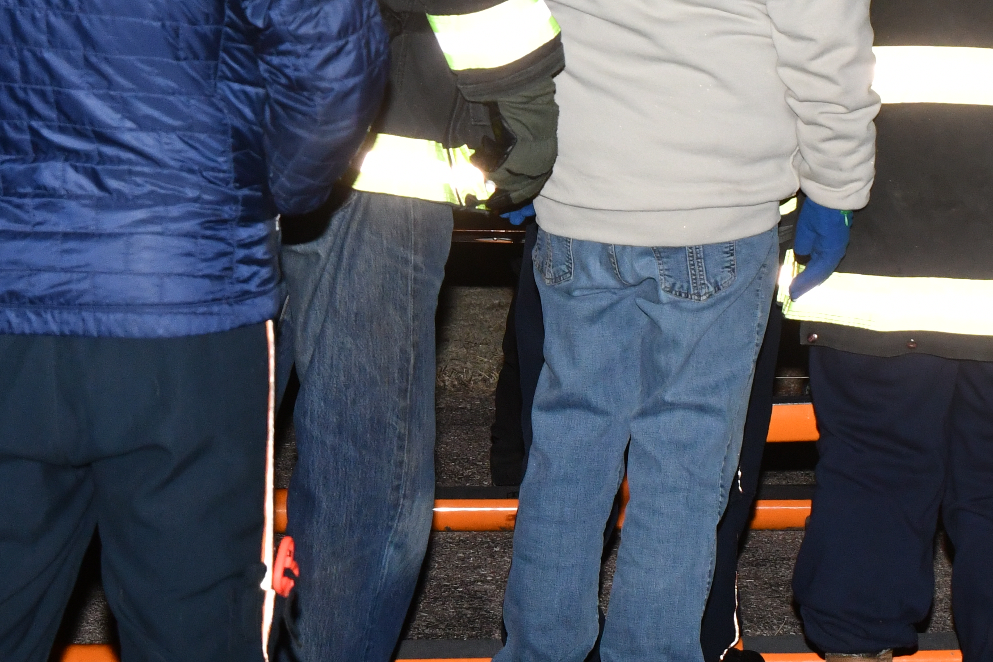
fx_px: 7171
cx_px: 612
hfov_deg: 7.9
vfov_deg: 5.2
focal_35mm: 260
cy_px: -374
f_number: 7.1
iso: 1000
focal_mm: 70
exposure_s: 1/250
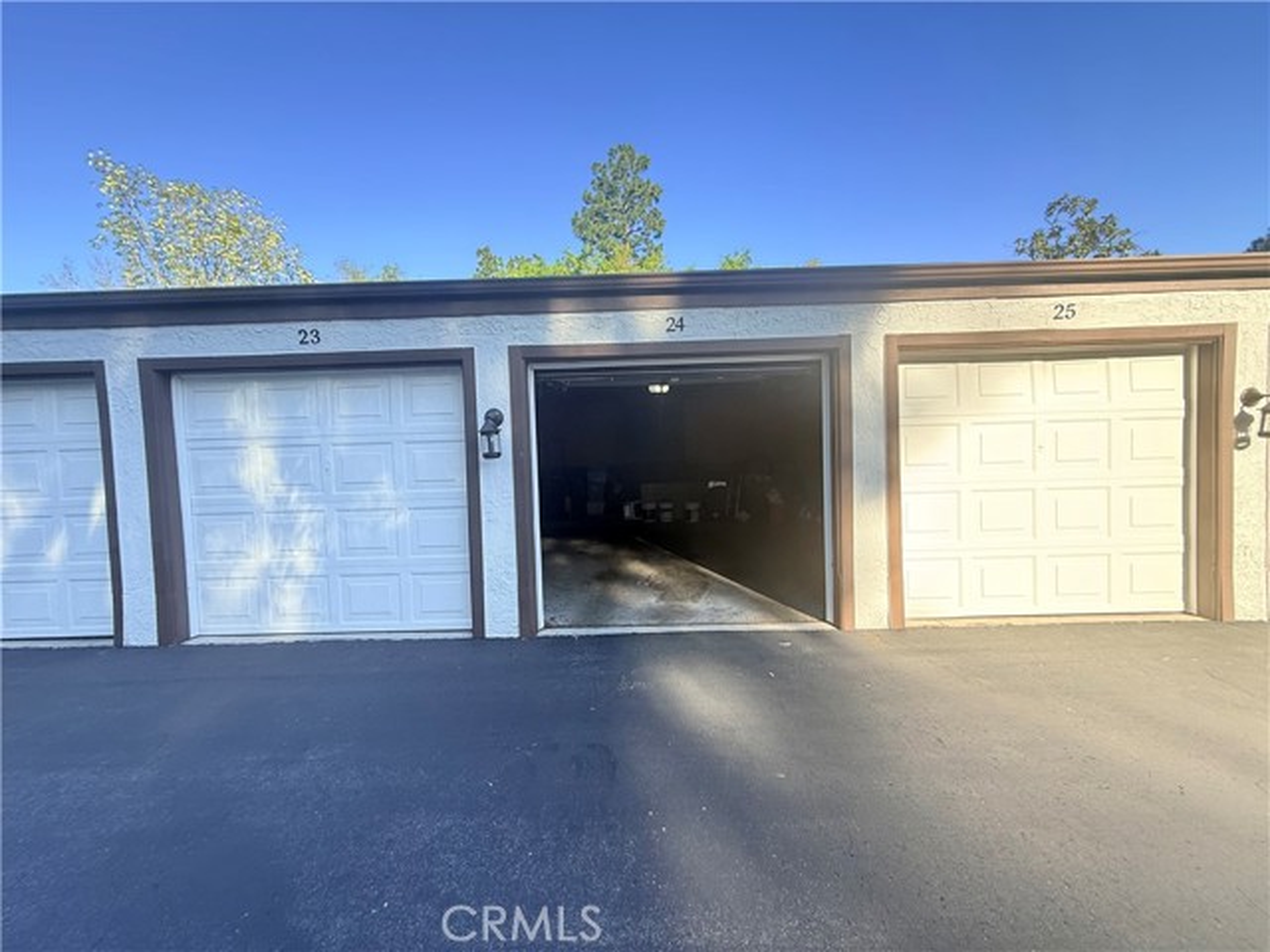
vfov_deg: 85.7
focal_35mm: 14
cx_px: 635
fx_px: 514
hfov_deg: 102.1
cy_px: 476
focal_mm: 2.22
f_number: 2.2
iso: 64
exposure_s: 1/306
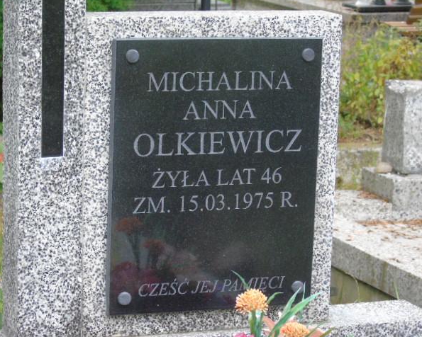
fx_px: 1861
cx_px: 206
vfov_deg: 10.4
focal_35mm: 149
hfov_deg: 12.9
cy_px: 168
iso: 500
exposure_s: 1/125
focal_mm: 25
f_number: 4.7
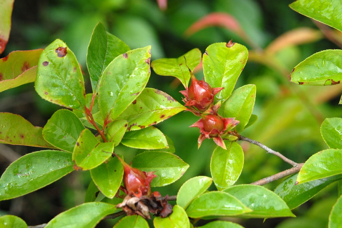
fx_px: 785
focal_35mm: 82
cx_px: 171
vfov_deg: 16.6
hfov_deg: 24.6
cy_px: 114
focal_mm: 55
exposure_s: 1/125
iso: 400
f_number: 5.6
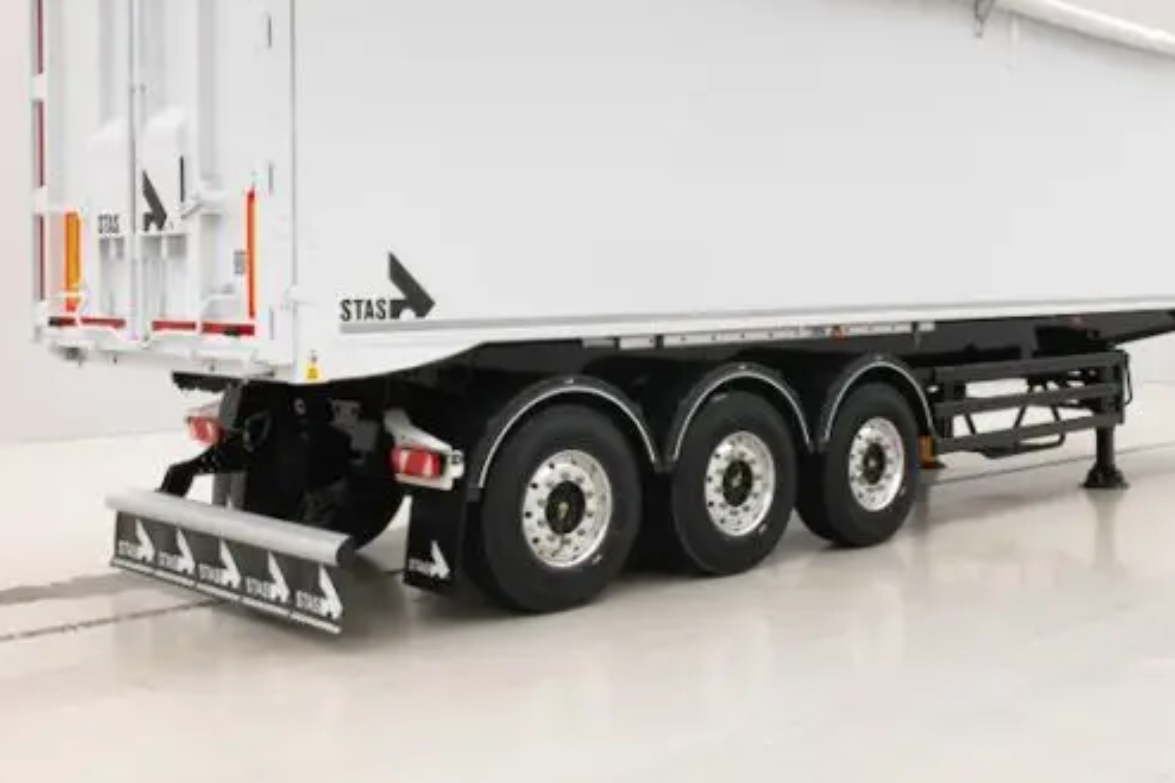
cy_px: 283
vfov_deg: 32.4
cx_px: 706
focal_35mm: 41
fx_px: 1338
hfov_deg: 47.1
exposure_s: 2
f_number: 25
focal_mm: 28
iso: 100
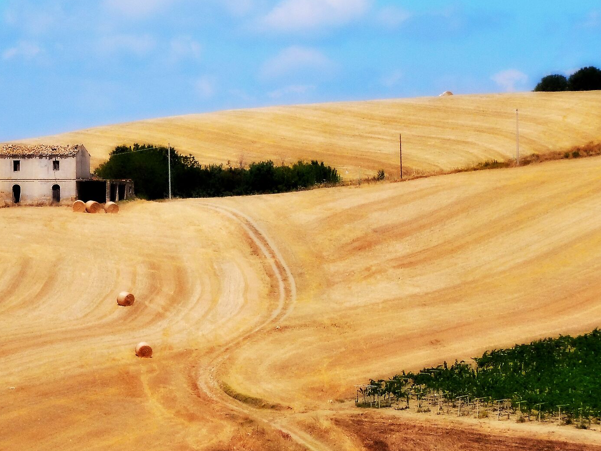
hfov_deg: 6.1
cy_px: 198
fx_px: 5608
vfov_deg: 4.6
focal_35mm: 323
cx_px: 215
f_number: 7.1
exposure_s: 1/640
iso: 100
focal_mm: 33.3
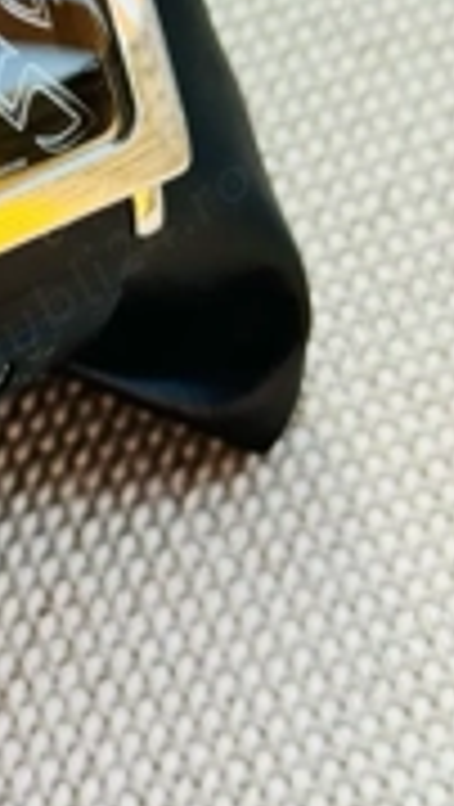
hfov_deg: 10.2
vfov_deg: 17.8
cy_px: -27
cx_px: -153
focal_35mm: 117
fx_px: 2498
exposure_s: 1/145
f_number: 1.78
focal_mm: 6.76
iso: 100
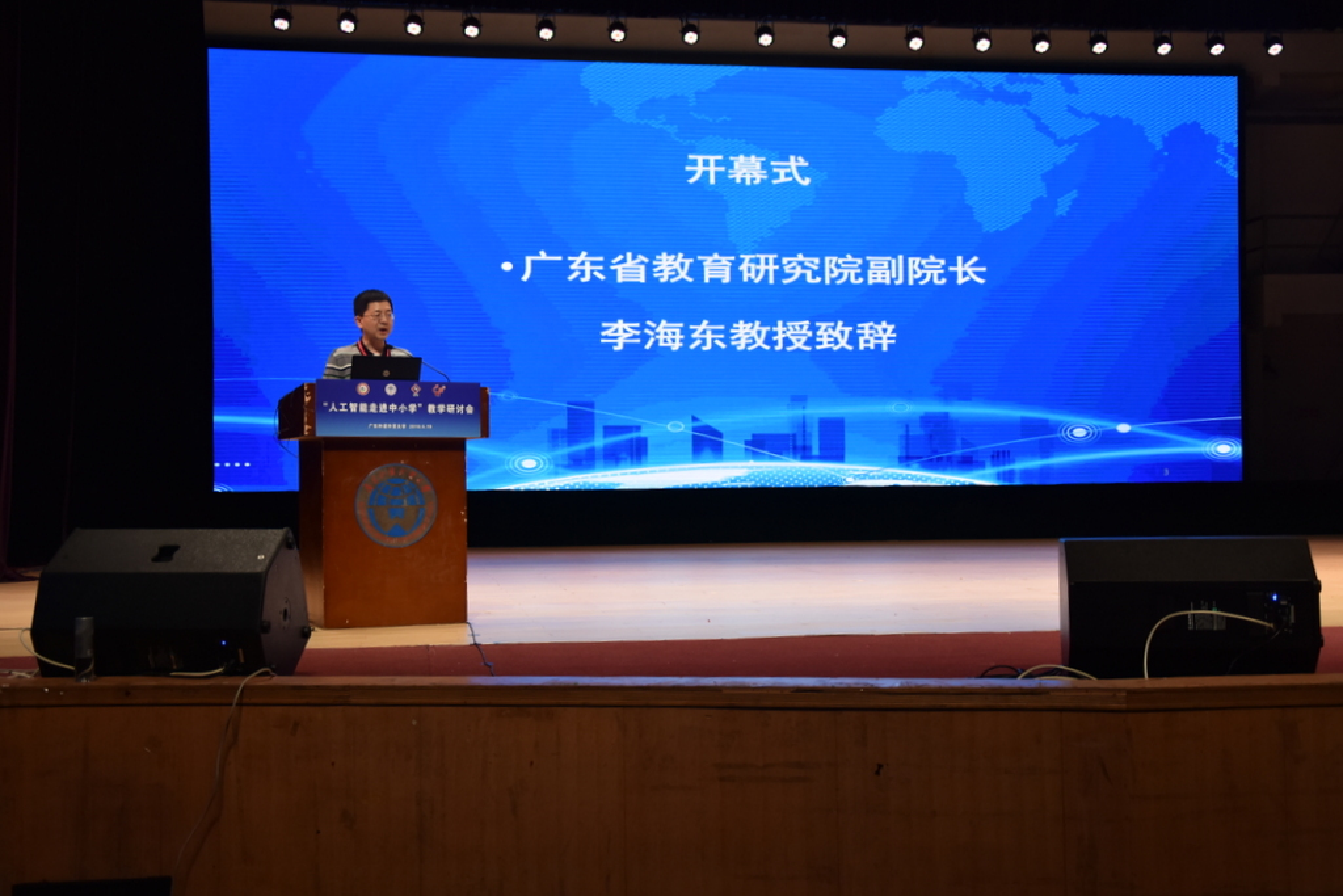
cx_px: 672
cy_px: 448
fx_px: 1567
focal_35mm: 42
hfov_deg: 46.4
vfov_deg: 31.9
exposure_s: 1/100
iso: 400
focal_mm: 28
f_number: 4
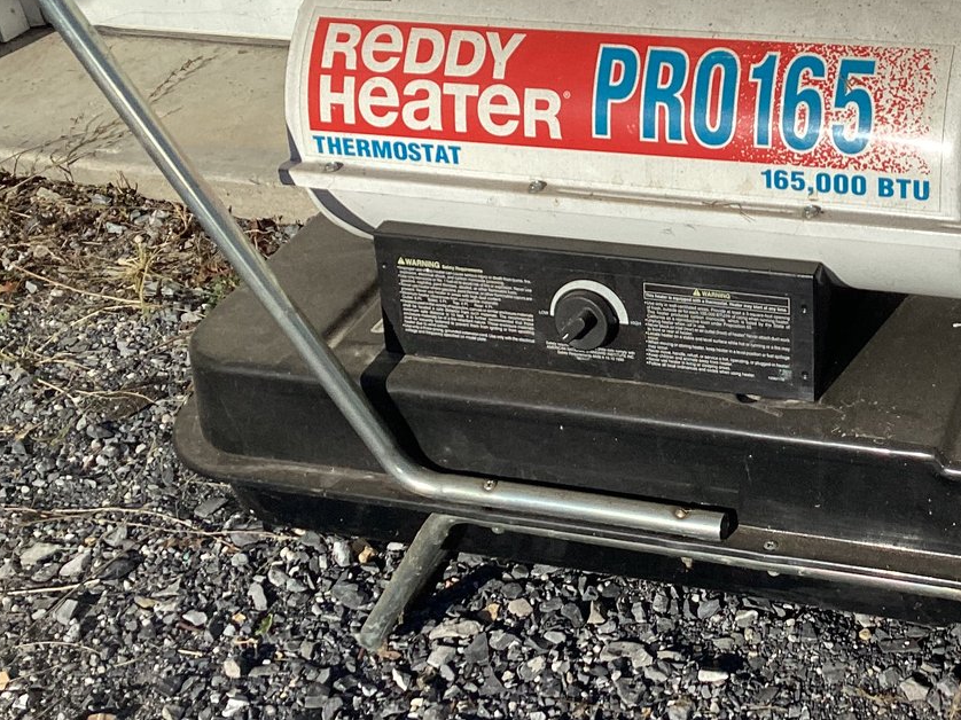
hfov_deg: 32.9
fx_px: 1554
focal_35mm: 56
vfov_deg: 26.0
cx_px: 827
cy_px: 253
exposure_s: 1/3268
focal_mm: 3.3
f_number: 2.4
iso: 25
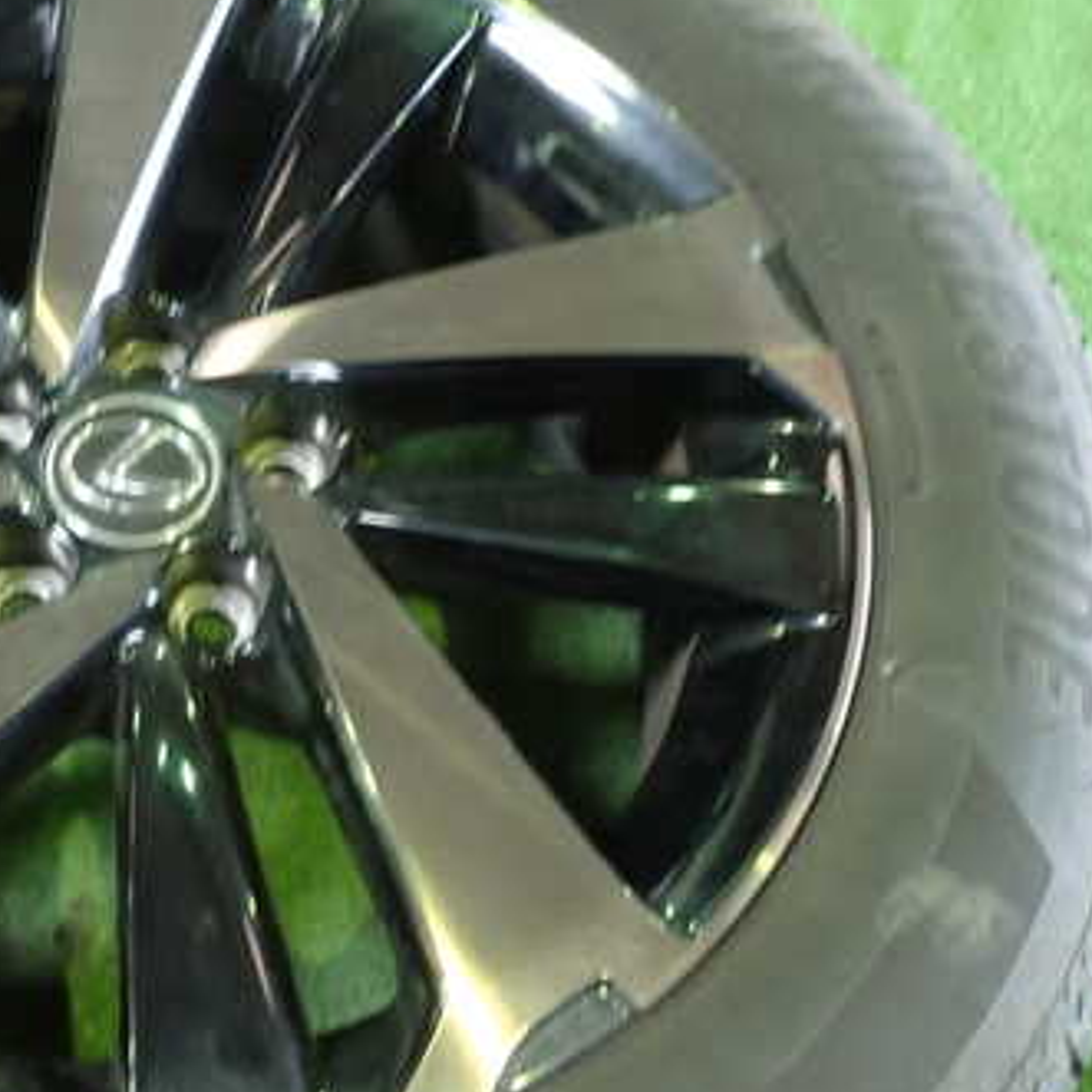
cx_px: 172
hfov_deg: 34.0
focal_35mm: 48
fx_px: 1713
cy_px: 558
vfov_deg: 35.4
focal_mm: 5.4
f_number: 2.3
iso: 800
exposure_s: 1/20
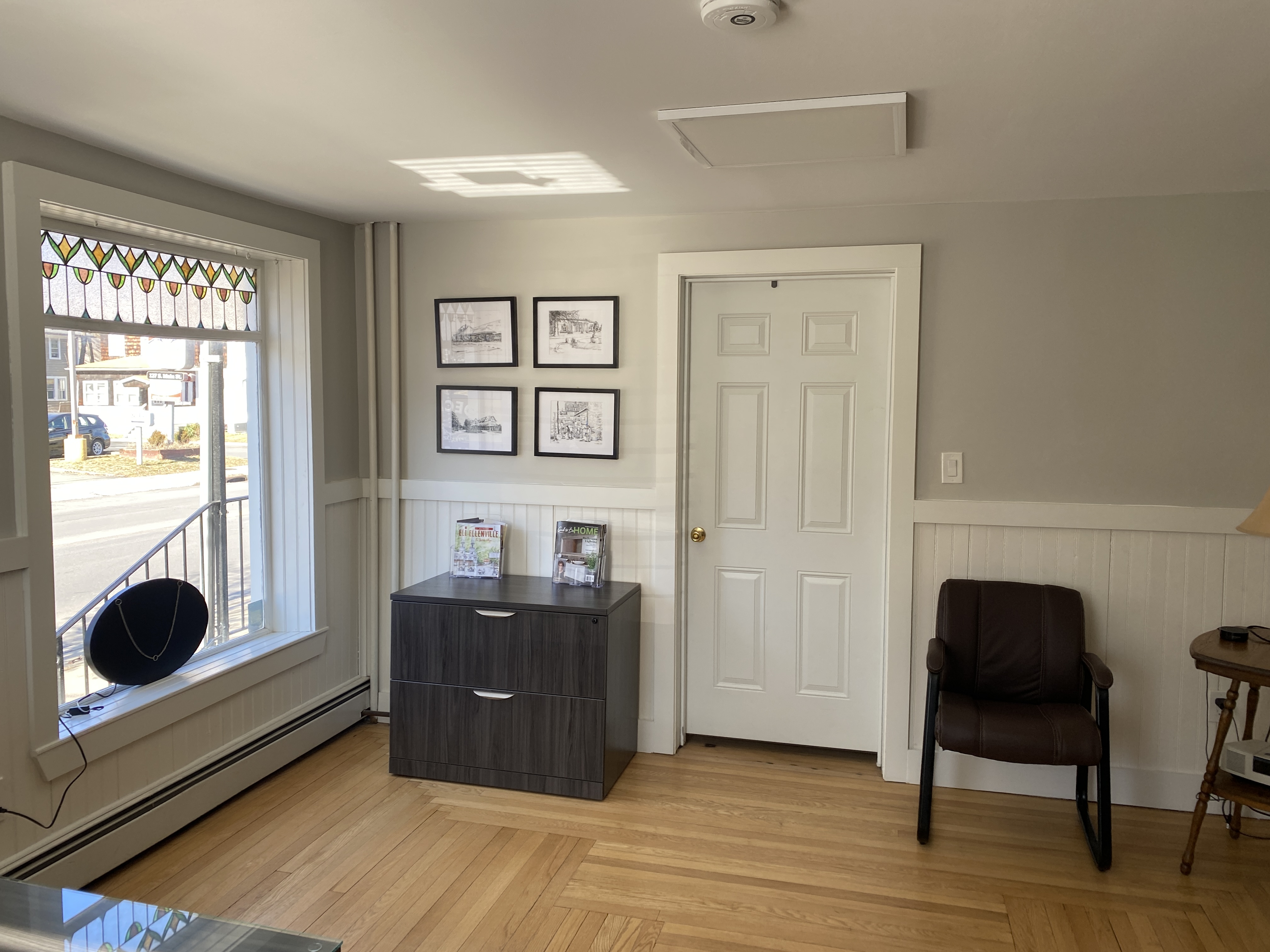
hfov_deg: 67.3
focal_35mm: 26
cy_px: 476
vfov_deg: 53.1
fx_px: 954
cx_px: 635
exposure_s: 1/121
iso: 32
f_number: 1.8
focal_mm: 4.25
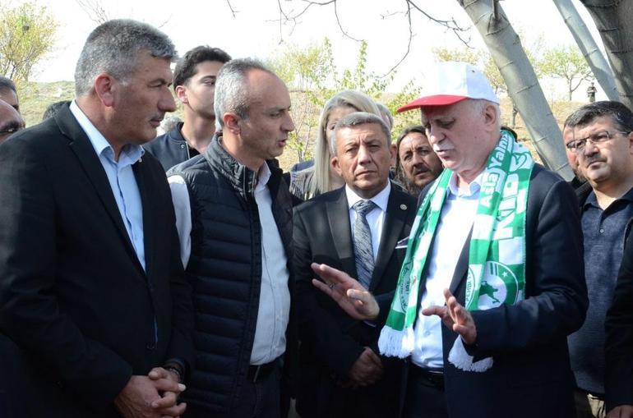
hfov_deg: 33.5
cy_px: 209
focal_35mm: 60
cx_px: 316
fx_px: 1052
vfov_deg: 22.5
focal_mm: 40
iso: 1600
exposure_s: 1/125
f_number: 18
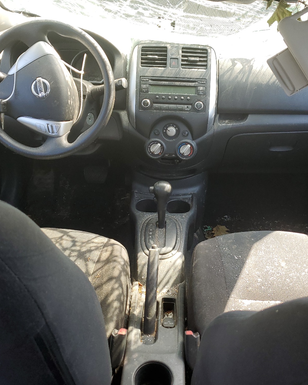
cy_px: 193
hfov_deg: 43.3
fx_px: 387
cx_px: 170
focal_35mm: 34
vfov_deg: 52.8
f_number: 1.5
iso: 50
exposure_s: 1/196
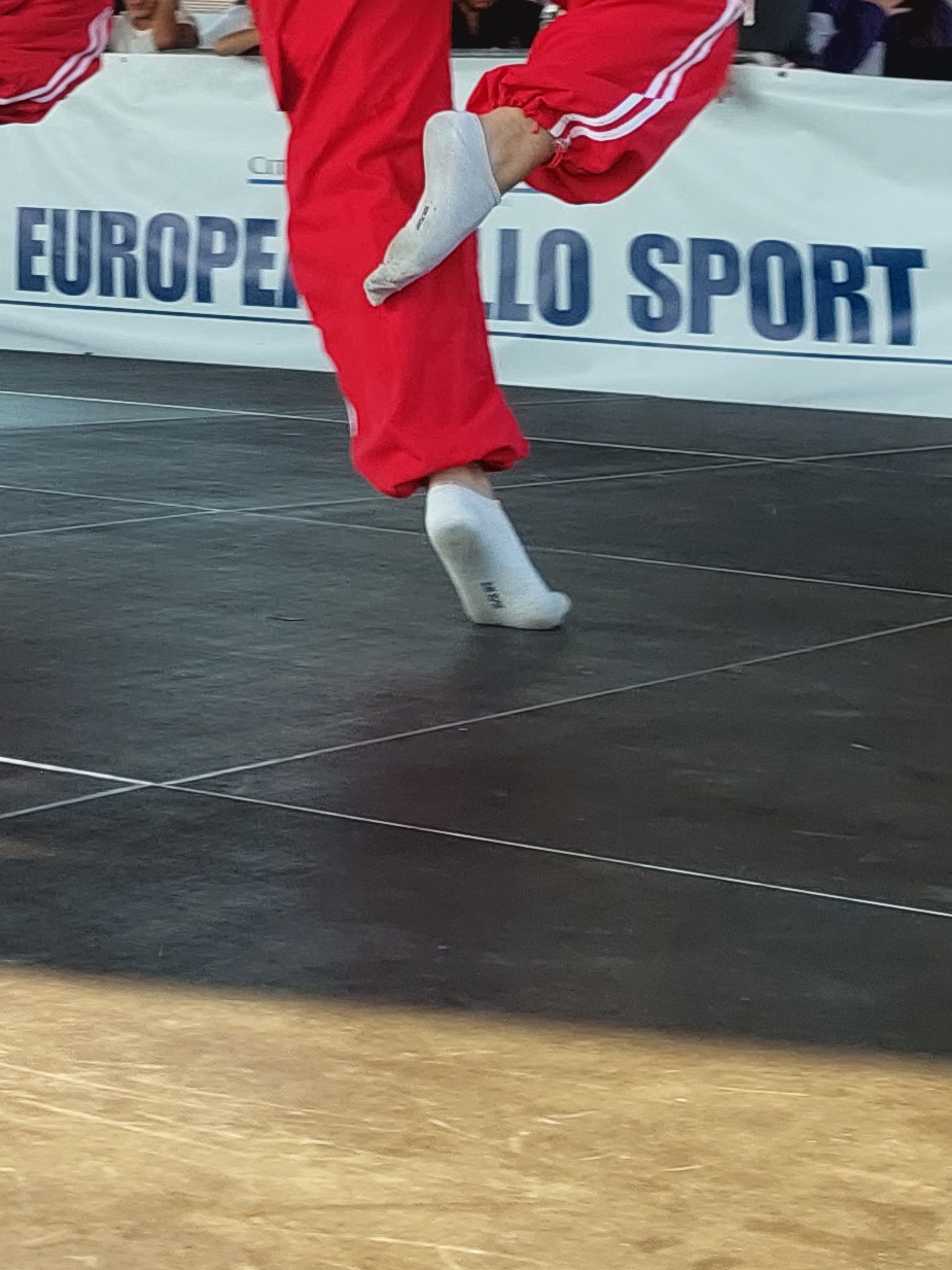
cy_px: -442
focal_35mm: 90
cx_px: -725
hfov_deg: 14.6
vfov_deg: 19.8
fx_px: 3300
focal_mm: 5.23
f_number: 1.8
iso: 40
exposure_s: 1/179
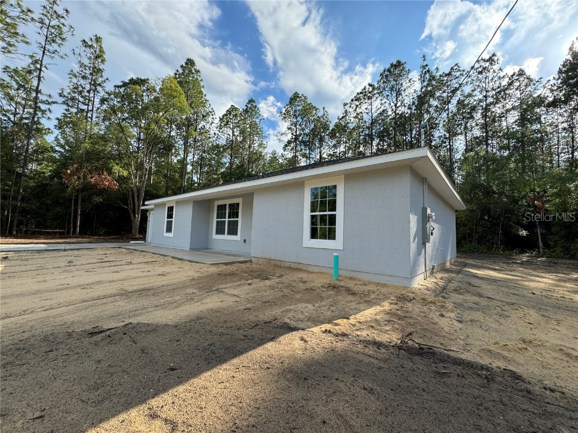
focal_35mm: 14
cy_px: 216
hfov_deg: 102.1
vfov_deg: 85.7
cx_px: 289
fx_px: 234
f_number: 2.2
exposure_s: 1/720
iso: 50
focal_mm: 2.22
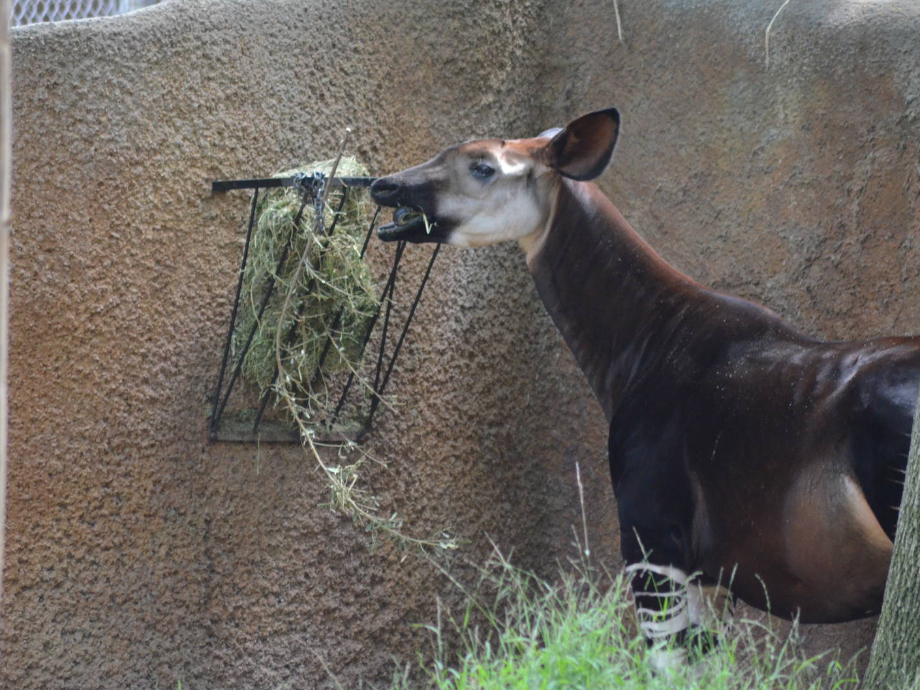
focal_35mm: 490
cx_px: 498
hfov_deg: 4.0
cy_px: 345
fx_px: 13025
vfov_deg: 3.0
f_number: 5.6
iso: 3200
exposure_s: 1/320
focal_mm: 300
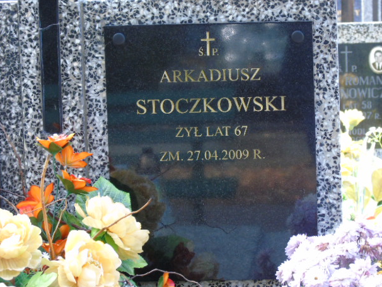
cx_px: 184
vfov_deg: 8.7
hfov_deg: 11.6
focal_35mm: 171
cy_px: 137
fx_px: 1888
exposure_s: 1/100
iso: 400
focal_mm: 29
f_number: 4.9
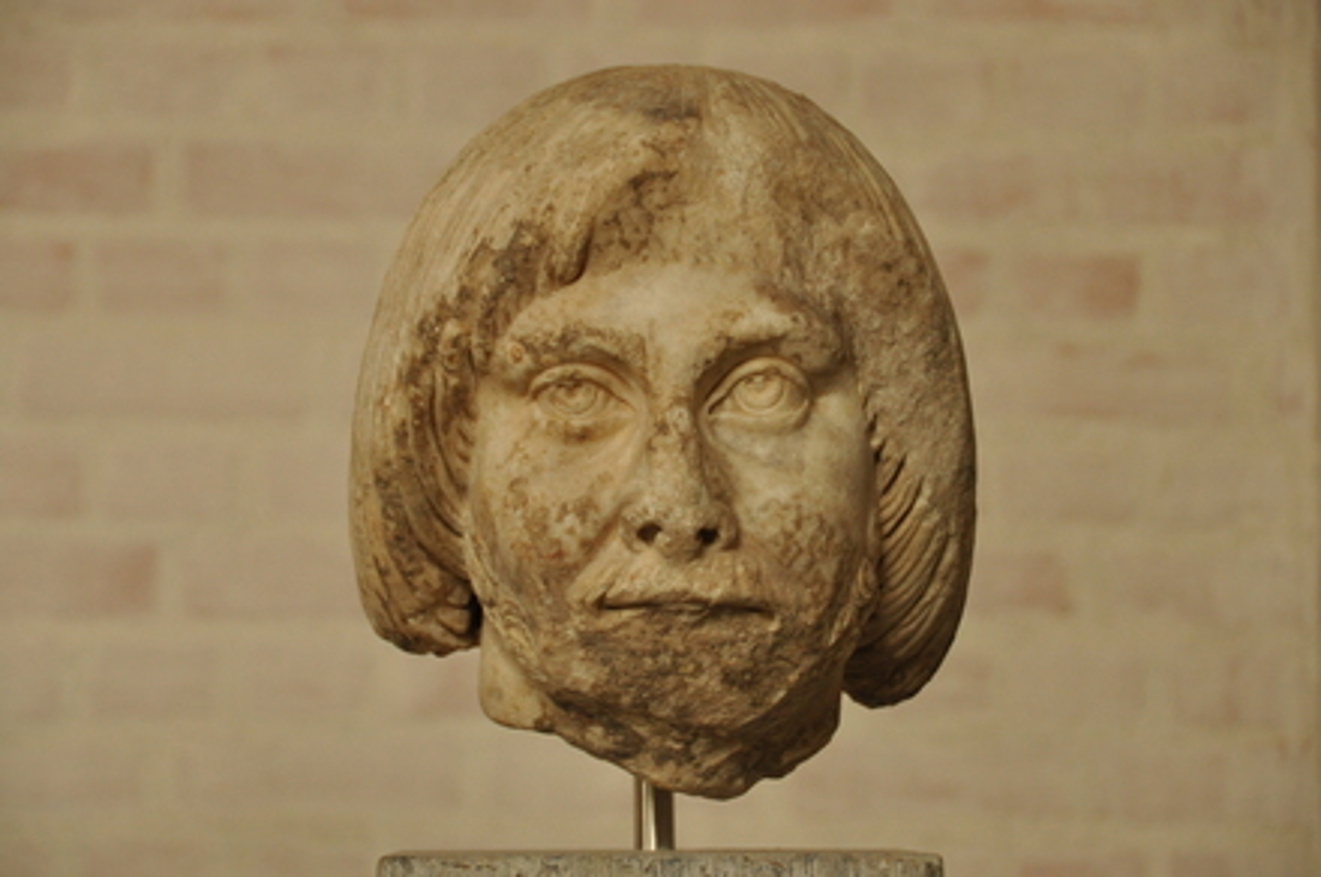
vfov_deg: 10.1
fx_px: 4946
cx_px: 660
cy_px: 438
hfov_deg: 15.2
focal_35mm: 135
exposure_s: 1/40
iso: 1000
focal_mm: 90
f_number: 5.3
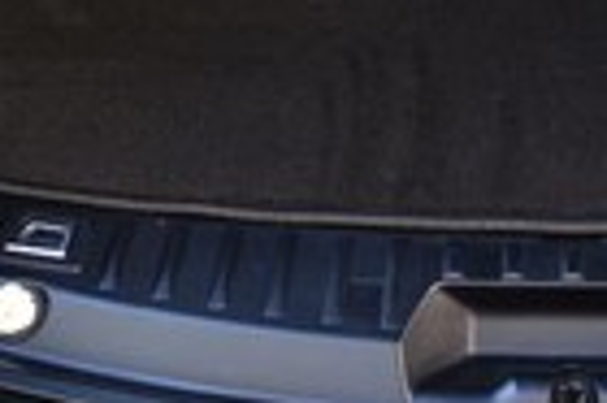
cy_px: -130
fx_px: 1364
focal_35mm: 81
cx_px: 559
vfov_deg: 15.9
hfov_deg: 24.3
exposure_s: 1/90
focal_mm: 18
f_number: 4.8
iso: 400
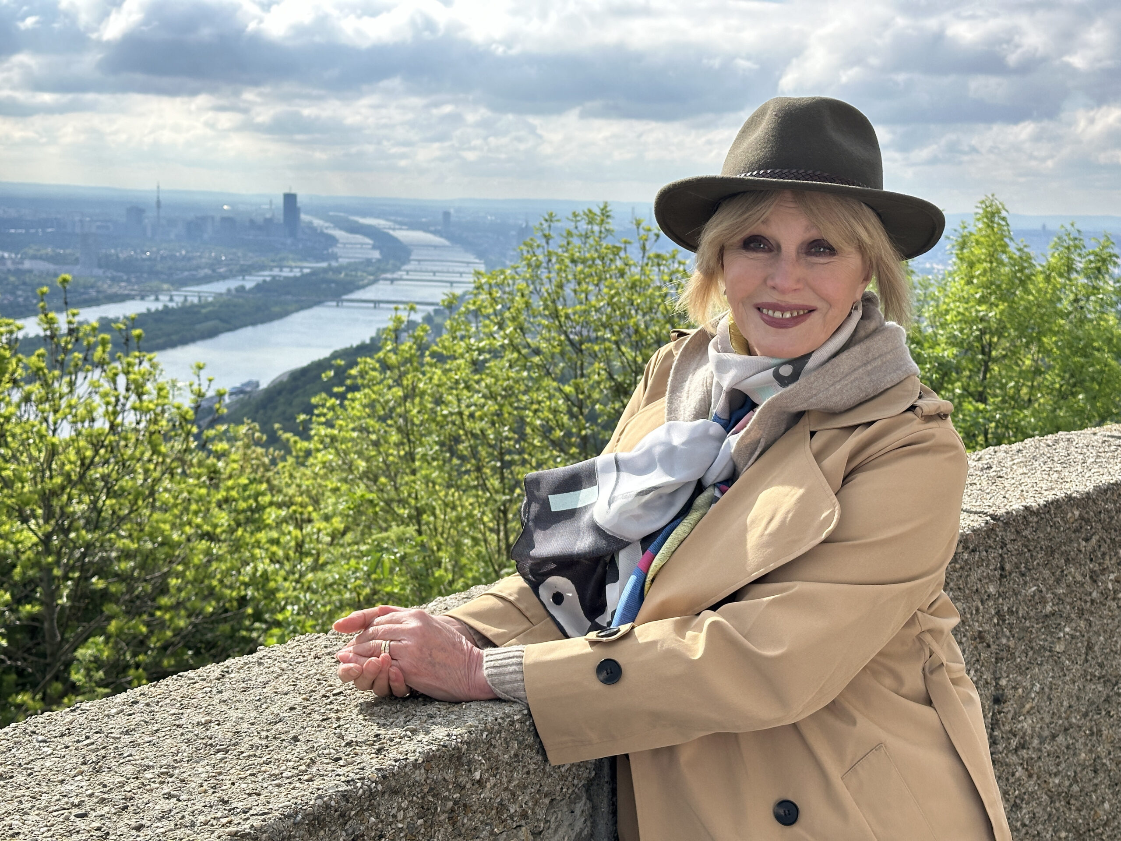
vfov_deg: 30.3
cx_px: 560
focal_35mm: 48
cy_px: 420
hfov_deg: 39.7
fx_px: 1554
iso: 64
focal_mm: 6.86
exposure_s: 1/3367
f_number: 1.78
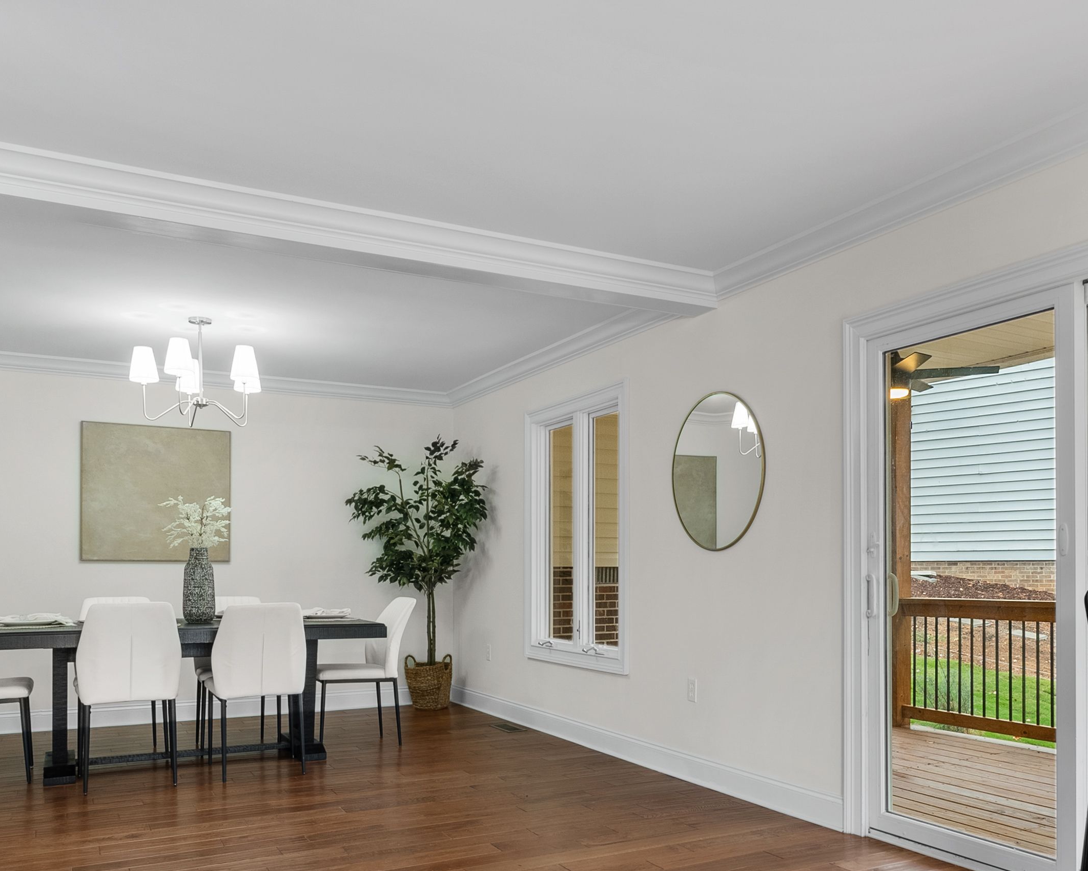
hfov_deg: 58.4
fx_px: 966
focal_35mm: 30
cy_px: 582
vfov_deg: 47.7
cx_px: 634
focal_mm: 16
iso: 320
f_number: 8
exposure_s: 1/5
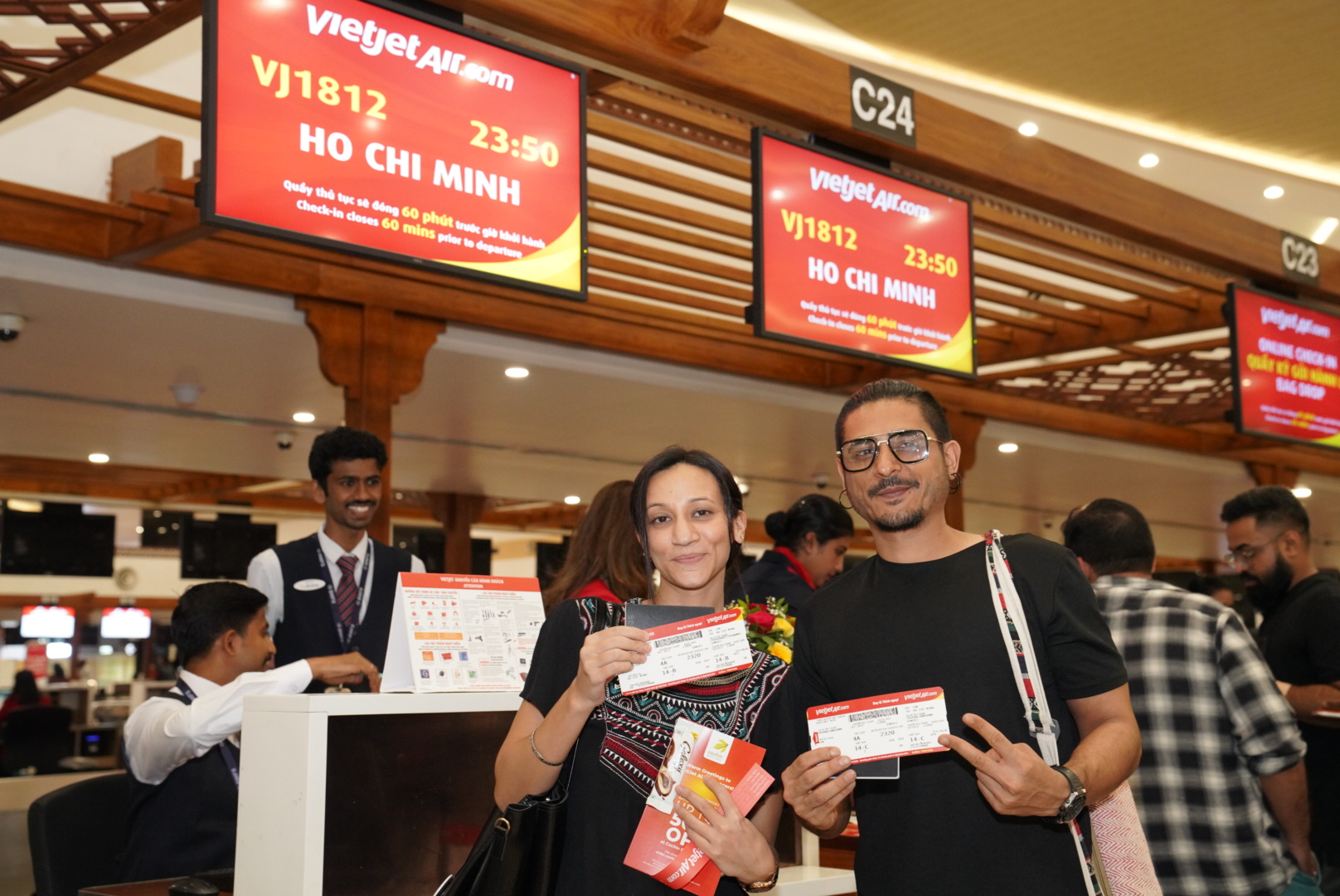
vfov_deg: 30.6
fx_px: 1639
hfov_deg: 44.5
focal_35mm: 44
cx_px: 670
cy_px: 448
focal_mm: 44
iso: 4000
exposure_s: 1/80
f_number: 4.5
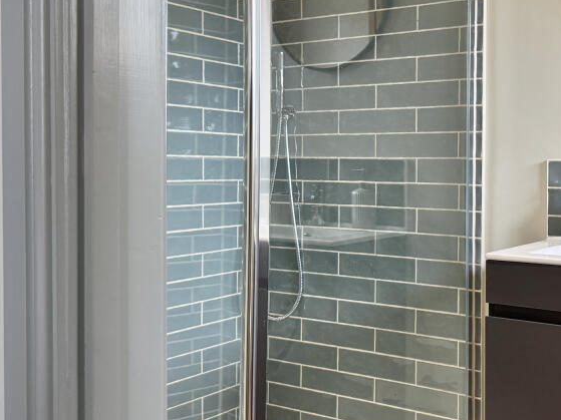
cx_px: 430
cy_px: 172
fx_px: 713
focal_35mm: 44
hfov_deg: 41.5
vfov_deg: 32.8
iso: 200
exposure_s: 1/121
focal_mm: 6.76
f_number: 1.78
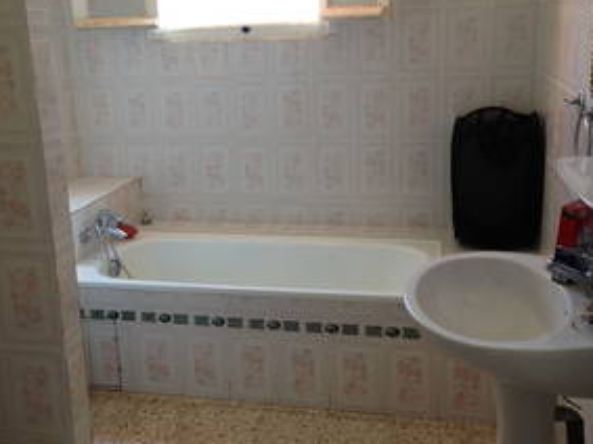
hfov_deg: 44.8
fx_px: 719
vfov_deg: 34.3
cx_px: 270
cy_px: 191
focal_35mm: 42
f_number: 2.4
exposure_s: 1/60
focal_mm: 4.12
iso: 64
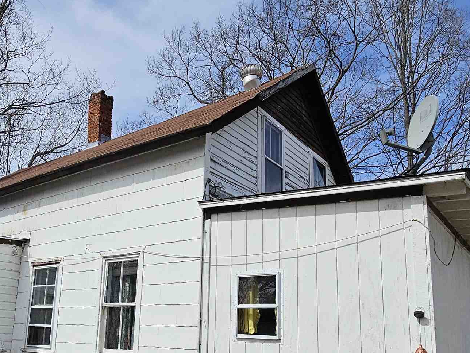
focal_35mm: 31
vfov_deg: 44.4
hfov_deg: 56.9
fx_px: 421
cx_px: 151
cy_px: 251
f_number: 2.2
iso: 50
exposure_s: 1/3819
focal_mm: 2.2
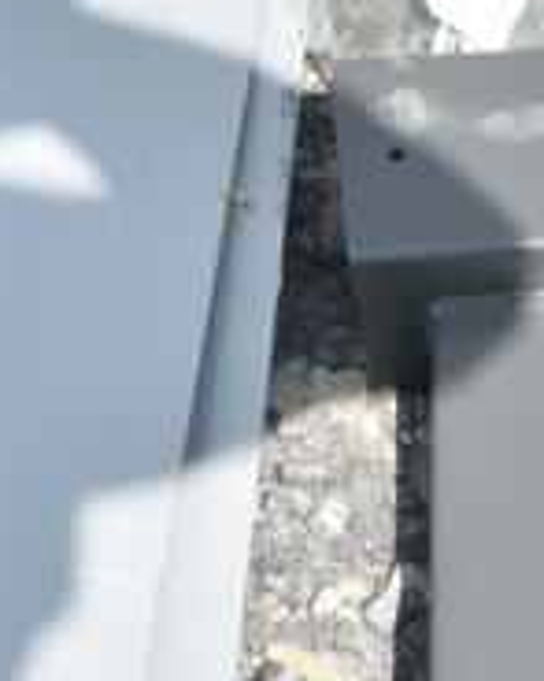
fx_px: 2538
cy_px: 1097
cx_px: 933
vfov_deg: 14.1
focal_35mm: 126
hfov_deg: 11.5
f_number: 7.1
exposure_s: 1/200
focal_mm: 18
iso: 100
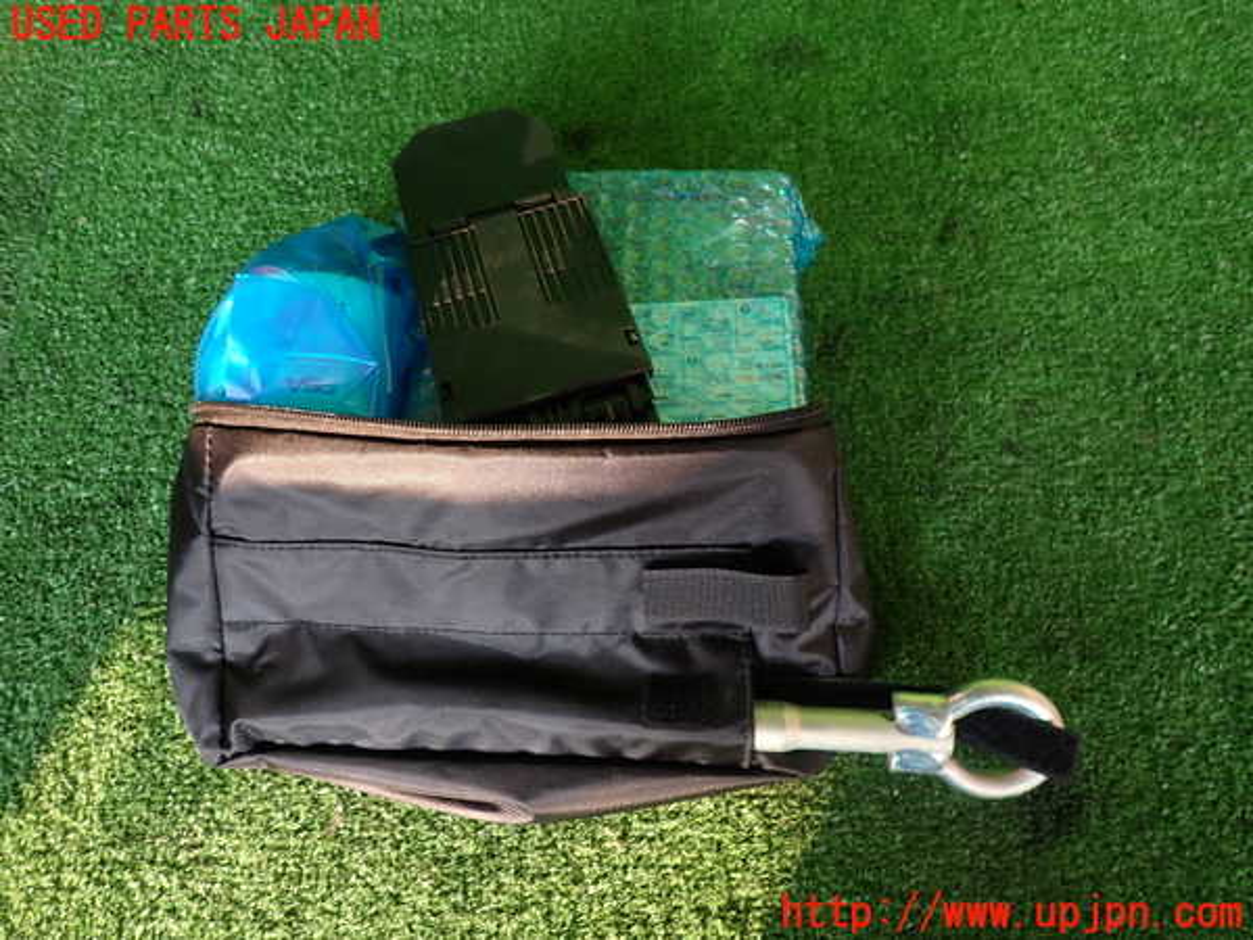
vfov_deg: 54.9
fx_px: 905
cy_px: 470
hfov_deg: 69.4
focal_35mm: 25
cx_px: 626
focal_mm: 4.5
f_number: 2
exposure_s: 1/80
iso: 100
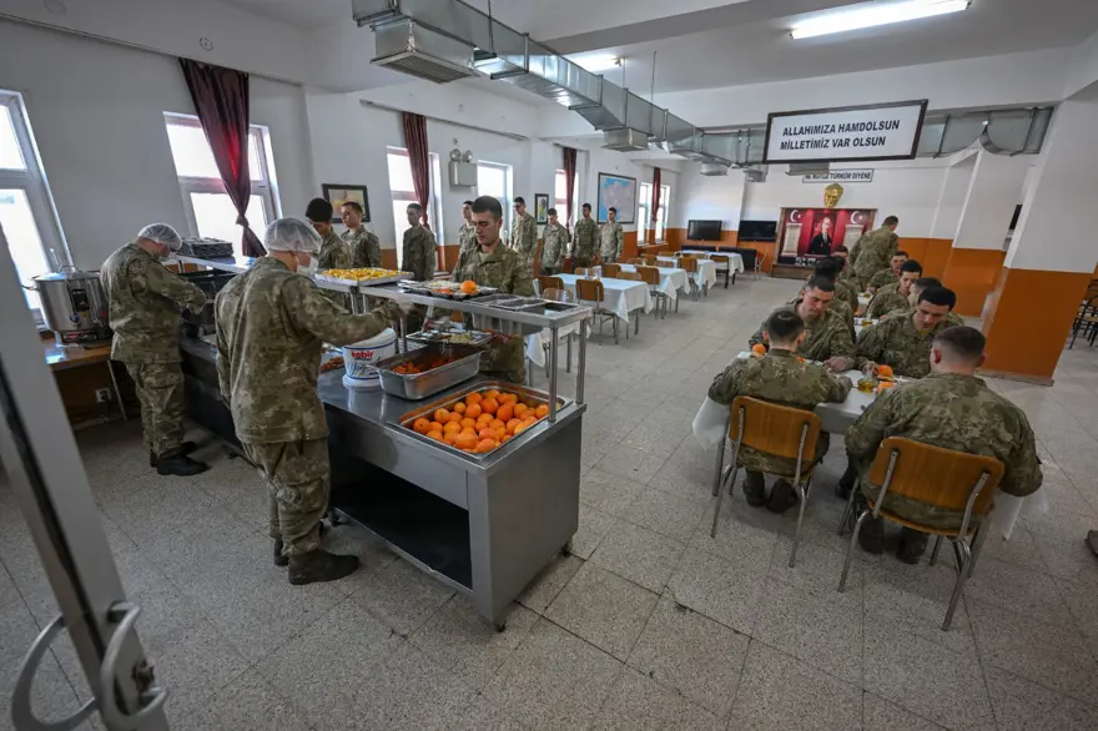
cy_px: 366
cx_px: 549
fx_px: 442
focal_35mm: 14
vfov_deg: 79.2
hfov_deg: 102.3
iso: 100
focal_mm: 14.5
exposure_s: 1/20
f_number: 2.8
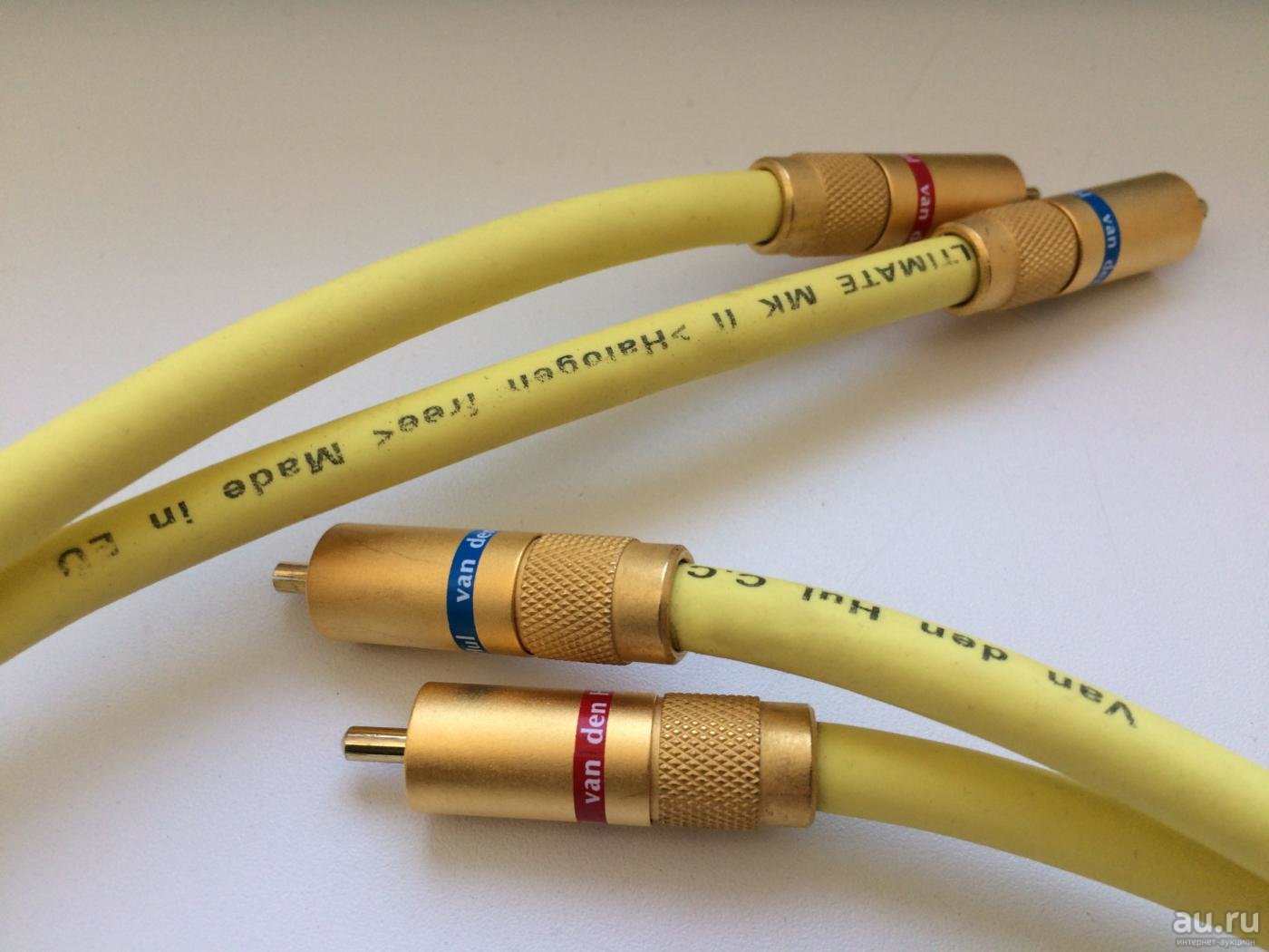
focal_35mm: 29
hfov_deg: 61.7
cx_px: 634
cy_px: 476
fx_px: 1063
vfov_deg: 48.2
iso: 50
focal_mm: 4.15
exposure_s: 1/100
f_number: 2.2
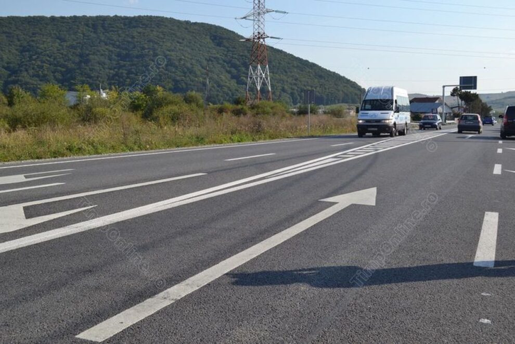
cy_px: 172
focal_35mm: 44
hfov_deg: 45.0
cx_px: 258
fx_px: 622
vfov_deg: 30.8
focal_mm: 29
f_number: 7.1
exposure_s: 1/200
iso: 100
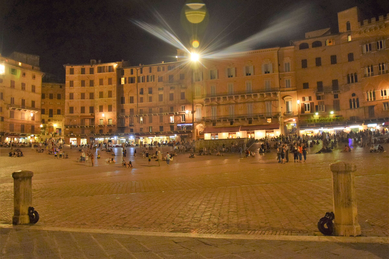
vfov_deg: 47.9
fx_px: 292
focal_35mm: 27
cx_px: 194
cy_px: 130
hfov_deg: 67.4
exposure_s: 1/15
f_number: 3.5
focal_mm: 18
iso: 1600
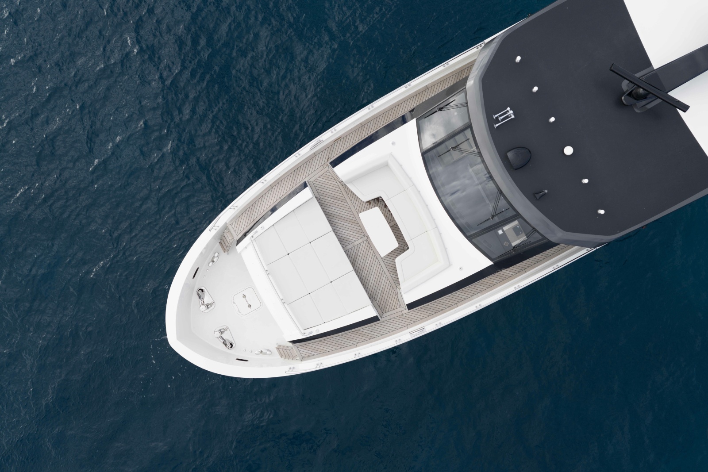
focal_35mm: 28
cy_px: 236
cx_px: 354
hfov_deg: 65.5
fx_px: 551
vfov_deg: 46.4
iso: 100
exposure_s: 1/160
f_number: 2
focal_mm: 14.45
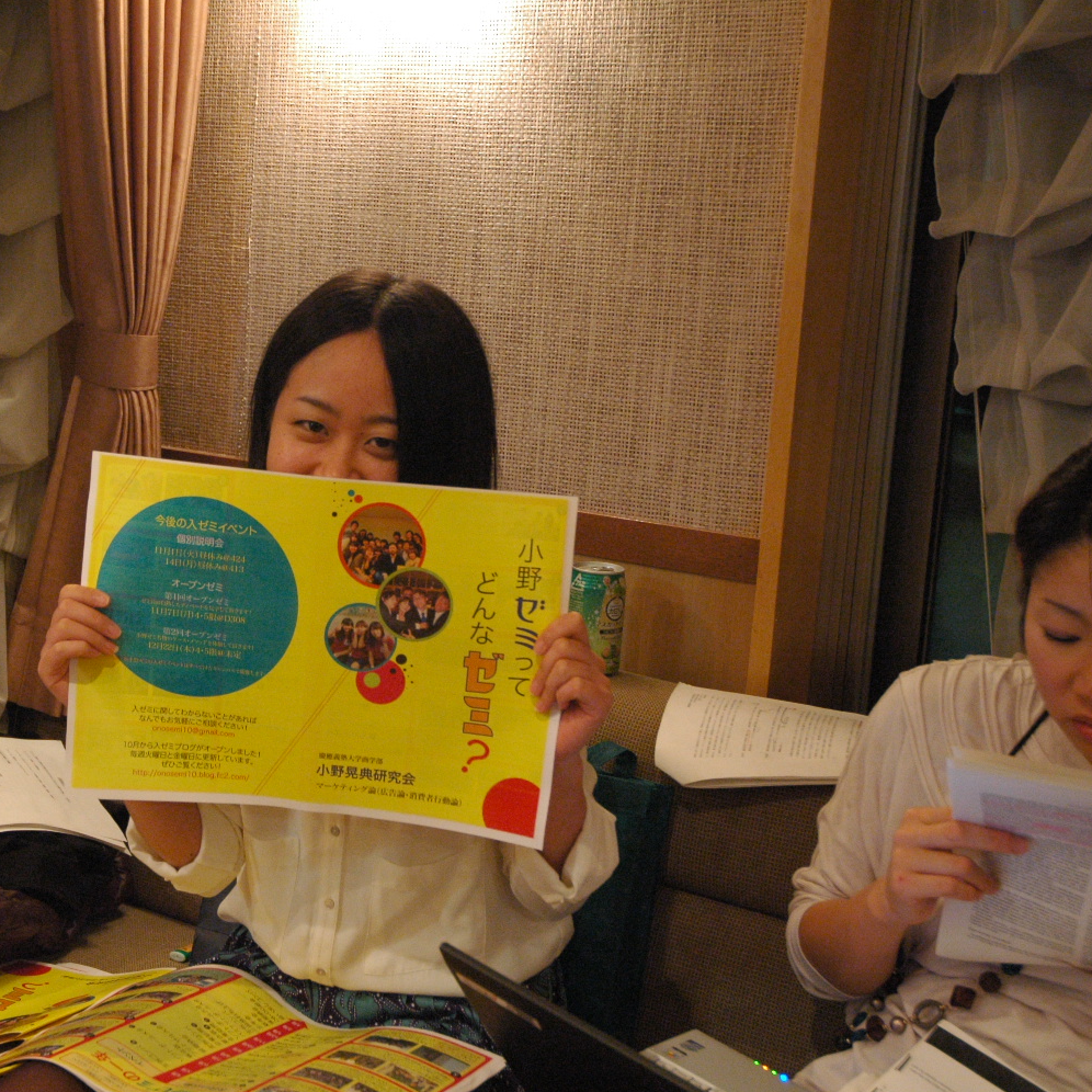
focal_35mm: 60
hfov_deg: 28.4
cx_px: 295
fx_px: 2129
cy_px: 545
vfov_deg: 28.8
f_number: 4
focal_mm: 31
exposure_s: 1/20
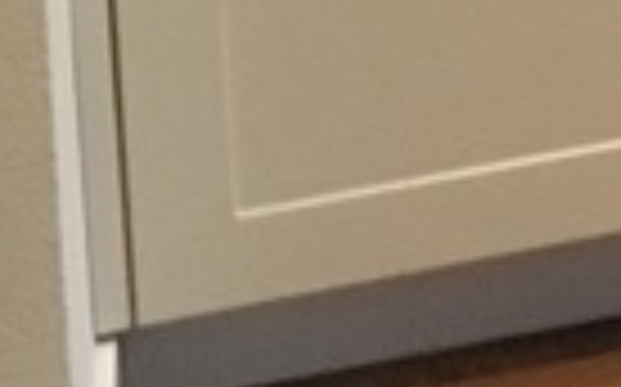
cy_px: -1202
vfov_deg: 5.1
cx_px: 1742
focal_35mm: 228
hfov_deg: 8.1
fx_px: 3856
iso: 320
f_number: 2.2
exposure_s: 1/17
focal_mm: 4.15
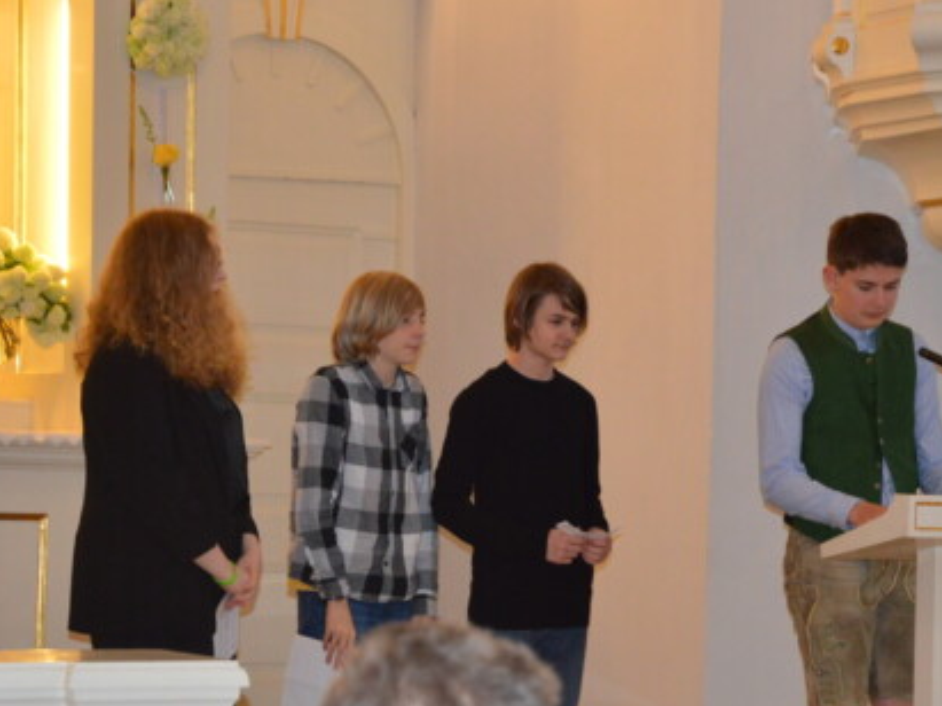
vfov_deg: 10.1
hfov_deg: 13.5
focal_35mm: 146
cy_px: 552
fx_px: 3972
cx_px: 566
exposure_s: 1/60
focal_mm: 52
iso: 900
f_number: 5
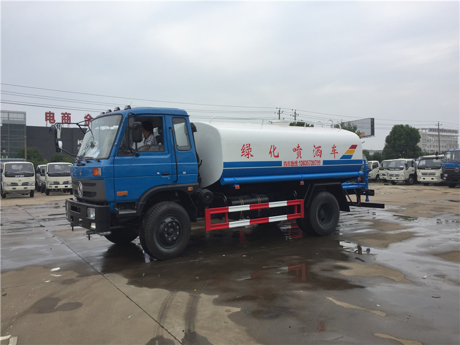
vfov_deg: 48.2
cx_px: 230
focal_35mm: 29
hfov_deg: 61.7
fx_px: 385
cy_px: 172
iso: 32
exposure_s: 1/1199
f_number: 2.2
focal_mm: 4.15
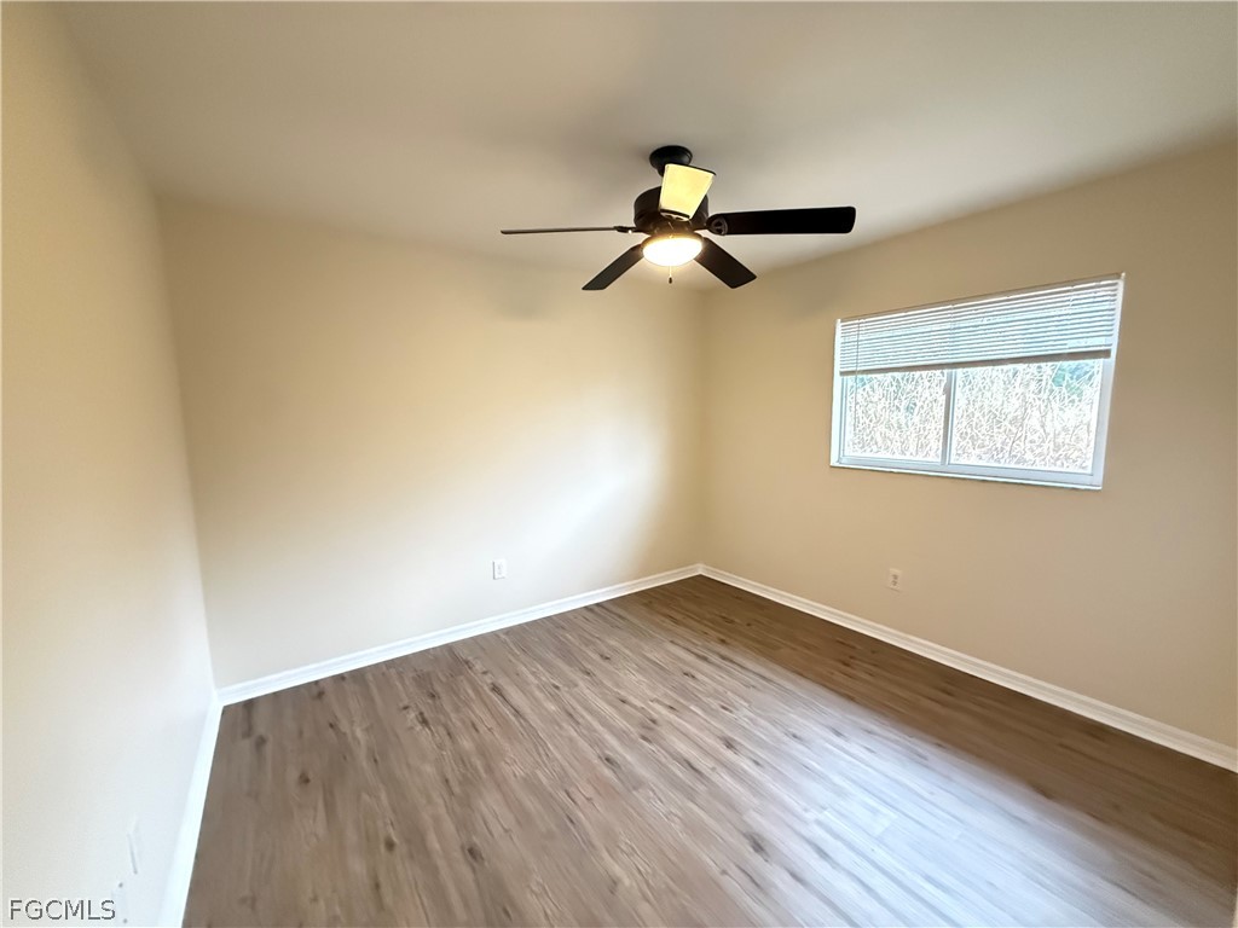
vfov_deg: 85.7
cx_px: 619
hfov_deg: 102.1
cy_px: 464
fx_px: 501
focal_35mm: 14
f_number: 2.2
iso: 1250
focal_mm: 2.22
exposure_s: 1/40
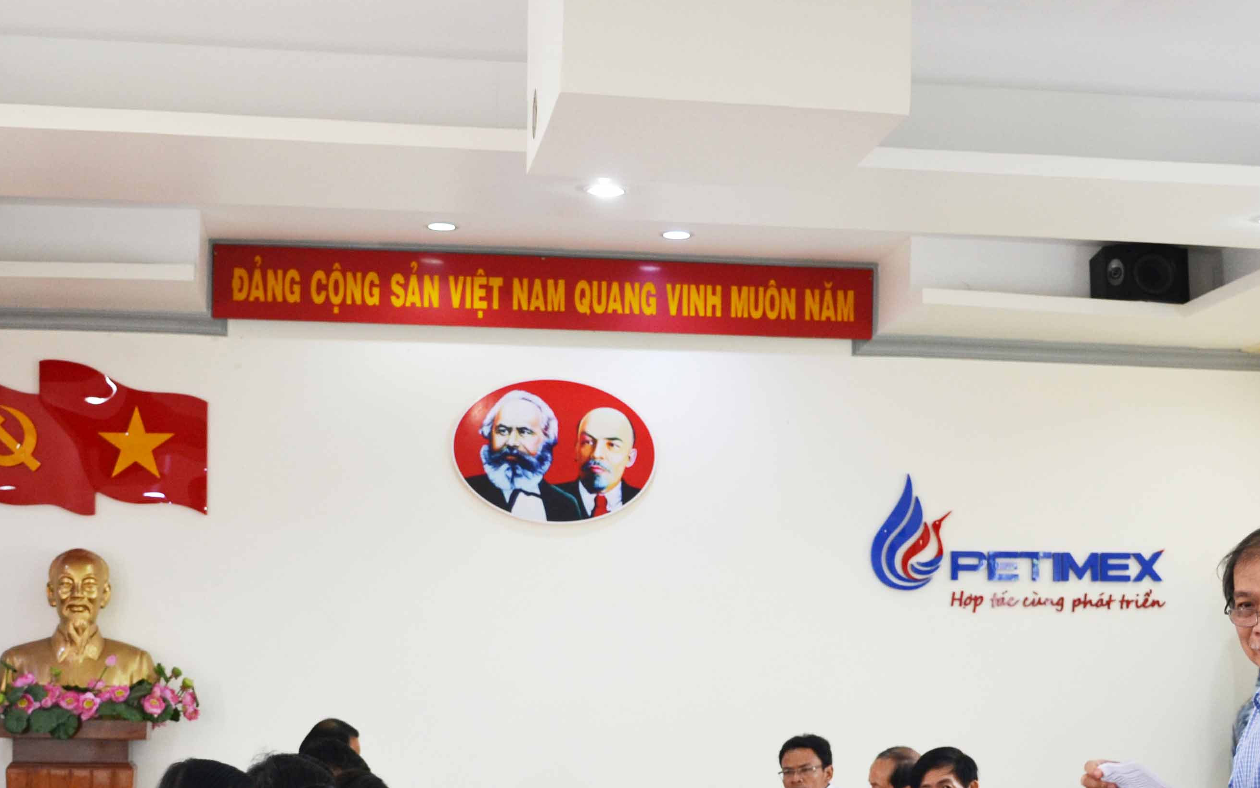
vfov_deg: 20.7
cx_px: 689
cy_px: 638
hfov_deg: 33.0
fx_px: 2125
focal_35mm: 62
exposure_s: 1/60
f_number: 4
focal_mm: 23
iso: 400
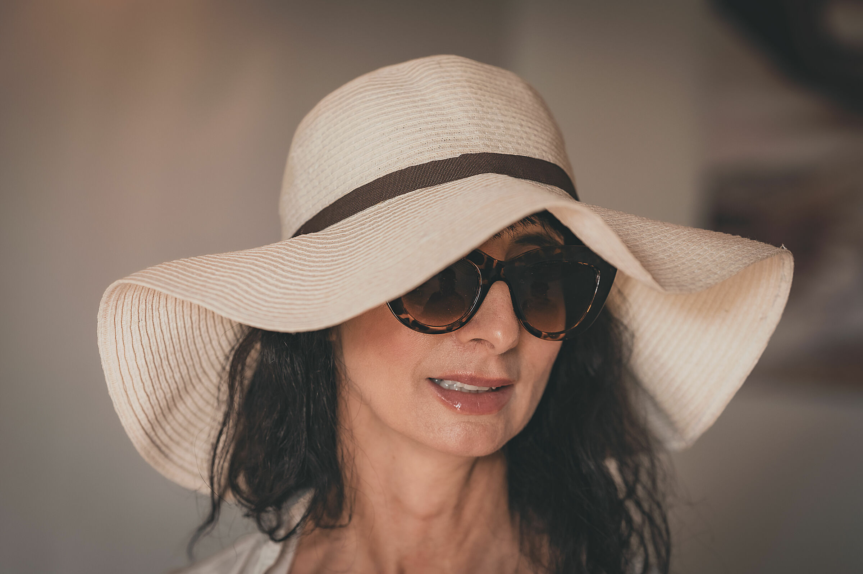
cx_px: 432
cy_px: 287
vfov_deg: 16.1
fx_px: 2036
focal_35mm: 85
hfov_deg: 23.9
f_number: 2.8
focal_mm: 85
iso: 250
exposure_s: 1/80
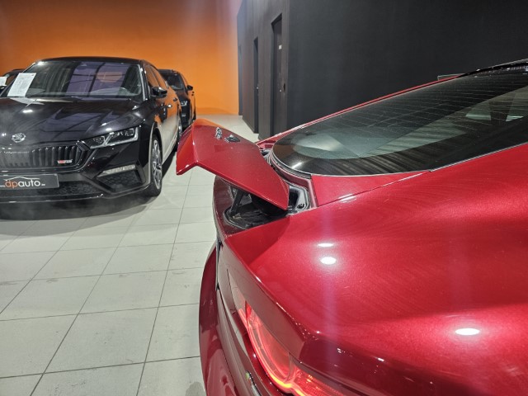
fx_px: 351
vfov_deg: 58.9
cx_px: 264
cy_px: 198
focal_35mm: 23
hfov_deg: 73.9
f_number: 1.7
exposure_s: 1/100
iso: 160
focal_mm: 6.3
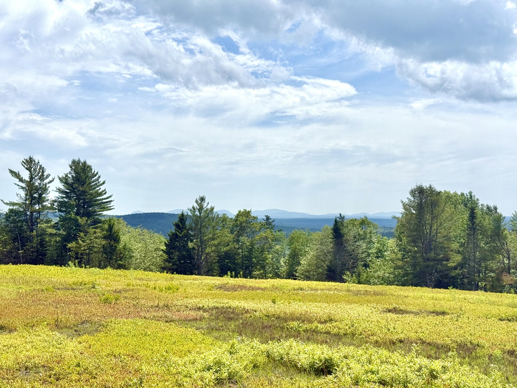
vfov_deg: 30.3
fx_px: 717
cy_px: 194
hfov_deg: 39.7
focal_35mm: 48
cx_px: 258
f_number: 1.78
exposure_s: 1/11364
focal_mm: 6.76
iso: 64
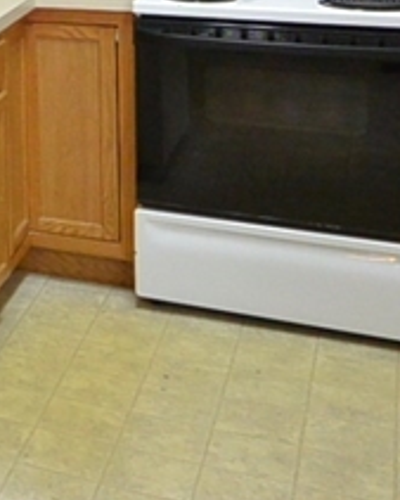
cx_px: -450
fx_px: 1213
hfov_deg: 14.7
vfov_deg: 21.6
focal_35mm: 82
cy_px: -98
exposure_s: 1/60
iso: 500
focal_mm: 6.7
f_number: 3.5
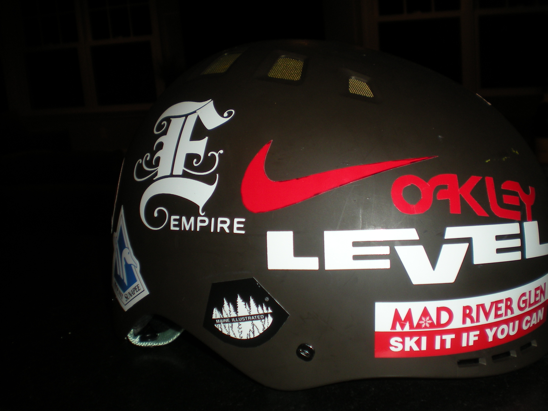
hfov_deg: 42.9
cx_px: 297
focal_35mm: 44
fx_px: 697
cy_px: 194
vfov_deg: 32.9
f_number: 3.1
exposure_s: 1/60
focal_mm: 6.3
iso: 64
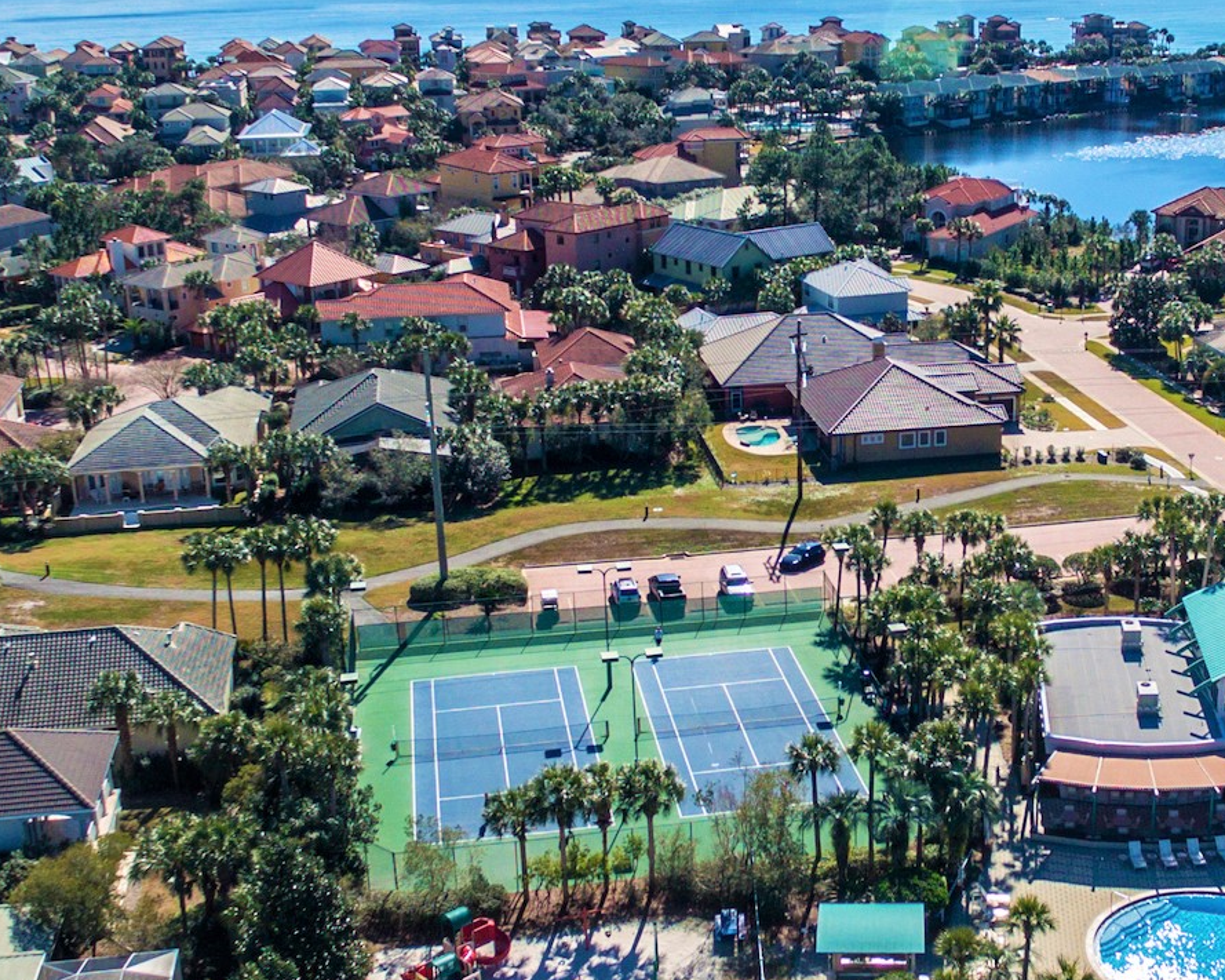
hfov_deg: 47.1
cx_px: 831
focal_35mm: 38
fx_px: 1378
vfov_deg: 39.1
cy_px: 460
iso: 100
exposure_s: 1/530
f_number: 2.8
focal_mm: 3.61
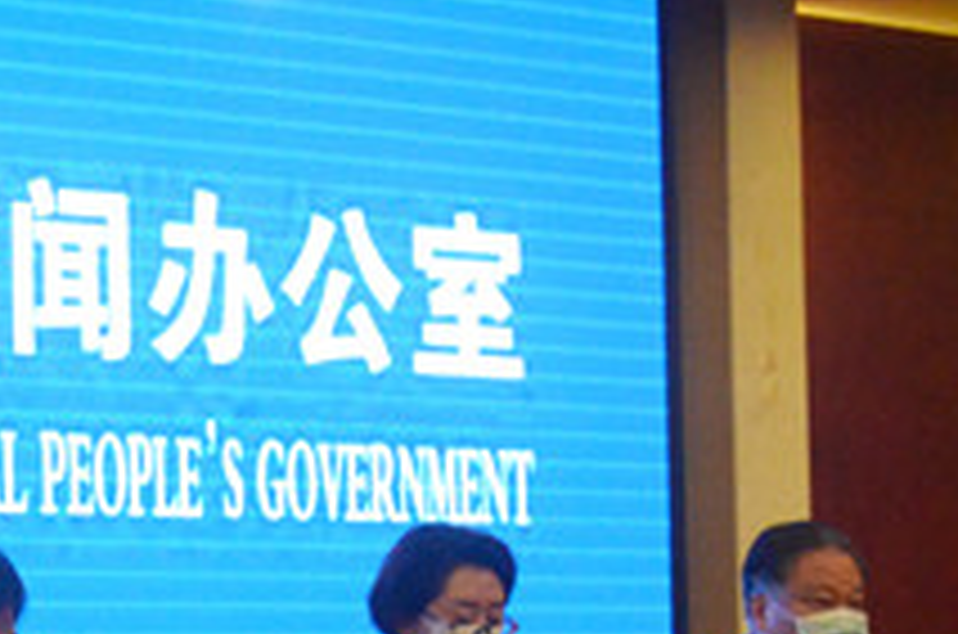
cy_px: 690
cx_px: -4
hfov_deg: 16.7
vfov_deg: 11.2
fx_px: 3186
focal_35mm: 120
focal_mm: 34
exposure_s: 1/250
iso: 6400
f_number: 5.6
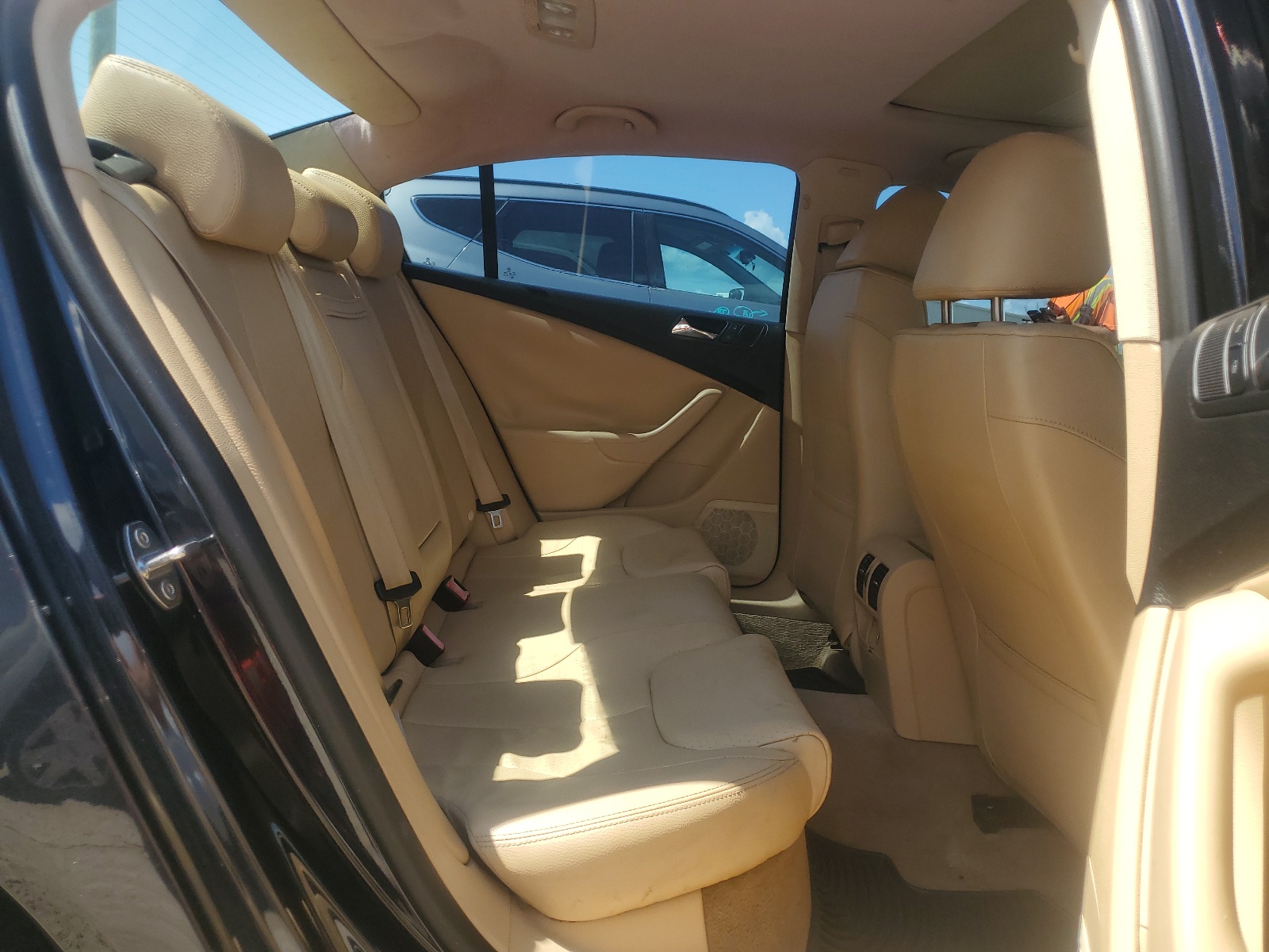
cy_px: 476
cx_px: 634
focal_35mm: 26
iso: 50
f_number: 1.5
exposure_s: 1/1111
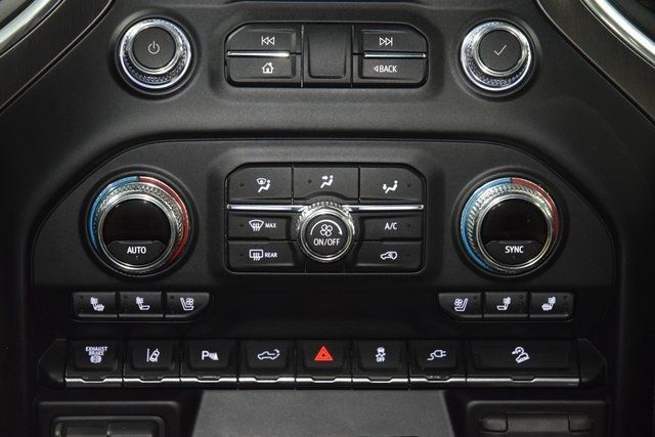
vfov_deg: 13.0
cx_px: 328
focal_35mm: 105
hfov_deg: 19.5
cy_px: 218
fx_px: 1911
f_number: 4.5
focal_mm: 70
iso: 2000
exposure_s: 1/25
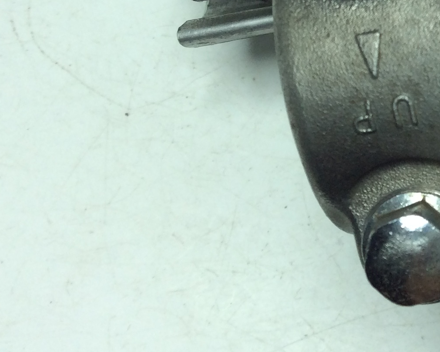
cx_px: 510
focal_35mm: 80
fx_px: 1041
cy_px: 6
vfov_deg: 18.7
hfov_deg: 22.3
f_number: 2.4
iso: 32
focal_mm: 3.3
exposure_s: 1/427
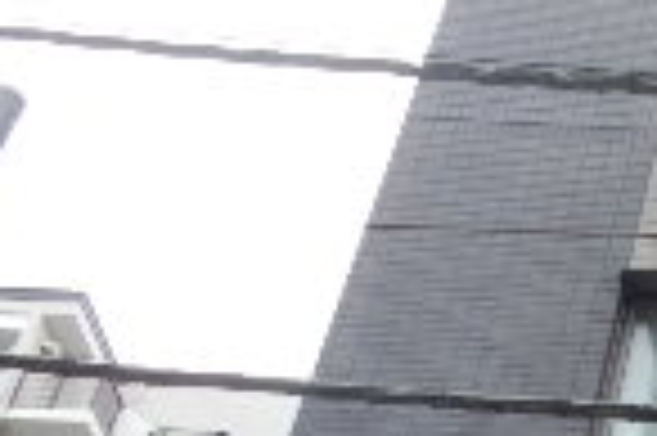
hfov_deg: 14.7
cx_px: 1323
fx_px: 2078
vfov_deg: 11.6
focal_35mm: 114
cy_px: 598
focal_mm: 4.5
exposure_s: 1/100
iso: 125
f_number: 3.7
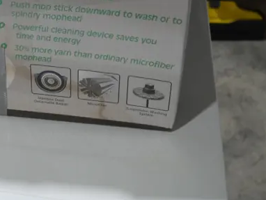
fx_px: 577
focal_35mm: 75
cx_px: -8
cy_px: -27
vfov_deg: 18.8
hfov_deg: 24.6
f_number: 3.5
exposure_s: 1/80
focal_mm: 14
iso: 200
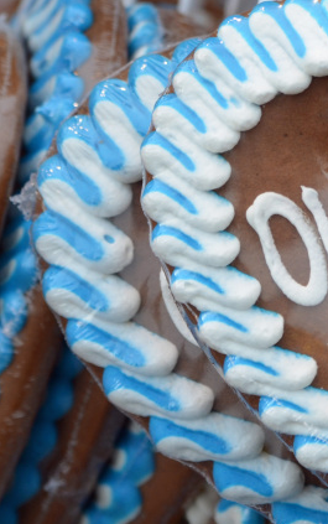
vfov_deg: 8.4
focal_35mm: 251
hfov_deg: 5.2
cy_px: 248
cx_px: 603
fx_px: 3584
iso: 400
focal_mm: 68
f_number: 4.5
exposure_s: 1/320
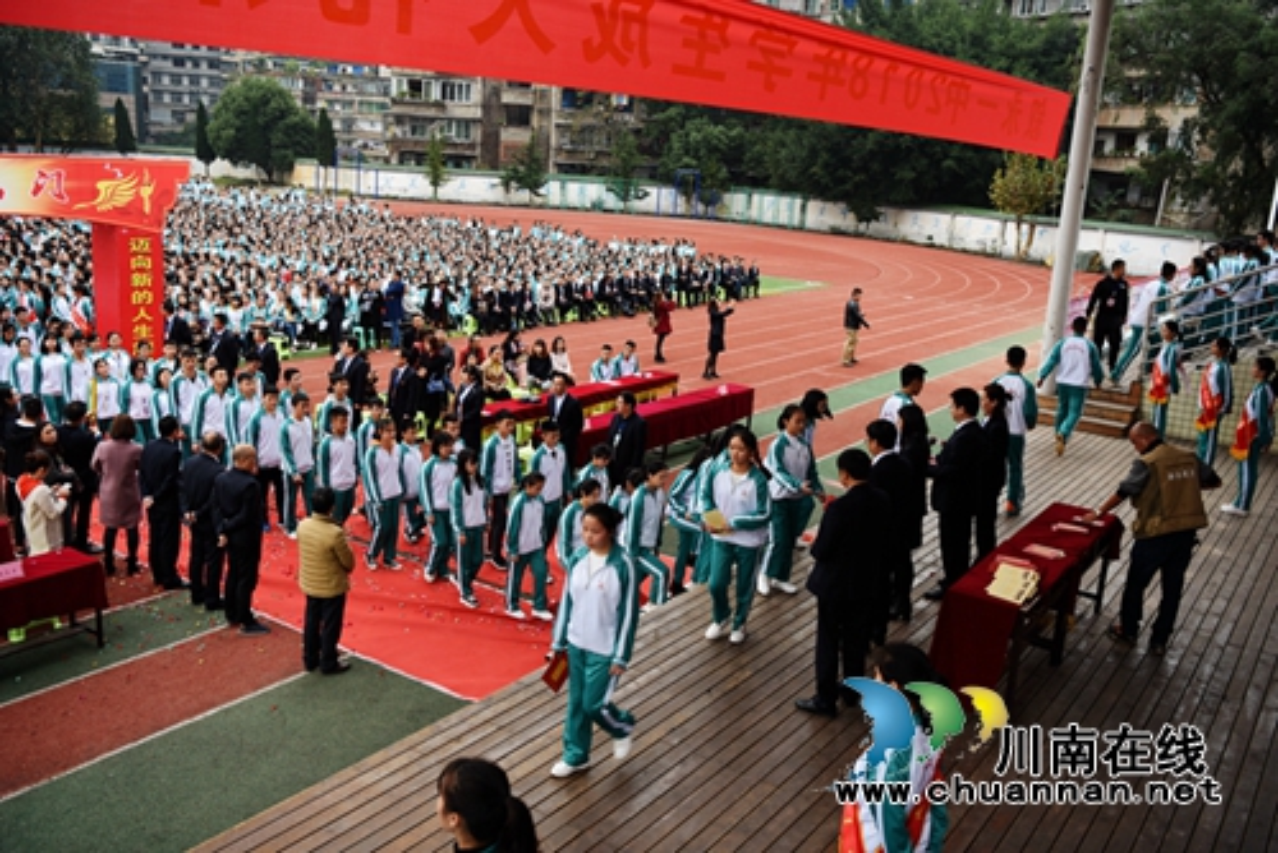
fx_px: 1137
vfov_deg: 41.2
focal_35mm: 32
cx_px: 639
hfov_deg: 58.7
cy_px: 426
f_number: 3.5
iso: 160
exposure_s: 1/100
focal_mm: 32
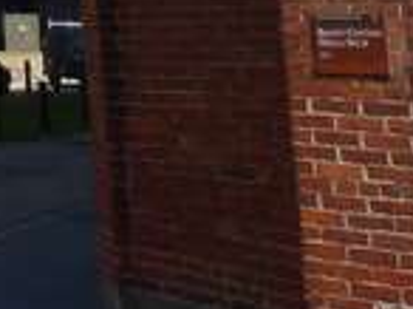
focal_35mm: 137
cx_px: -560
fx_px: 1632
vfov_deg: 9.9
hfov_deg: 11.9
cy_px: -346
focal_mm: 4.3
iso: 100
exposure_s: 1/1000
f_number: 4
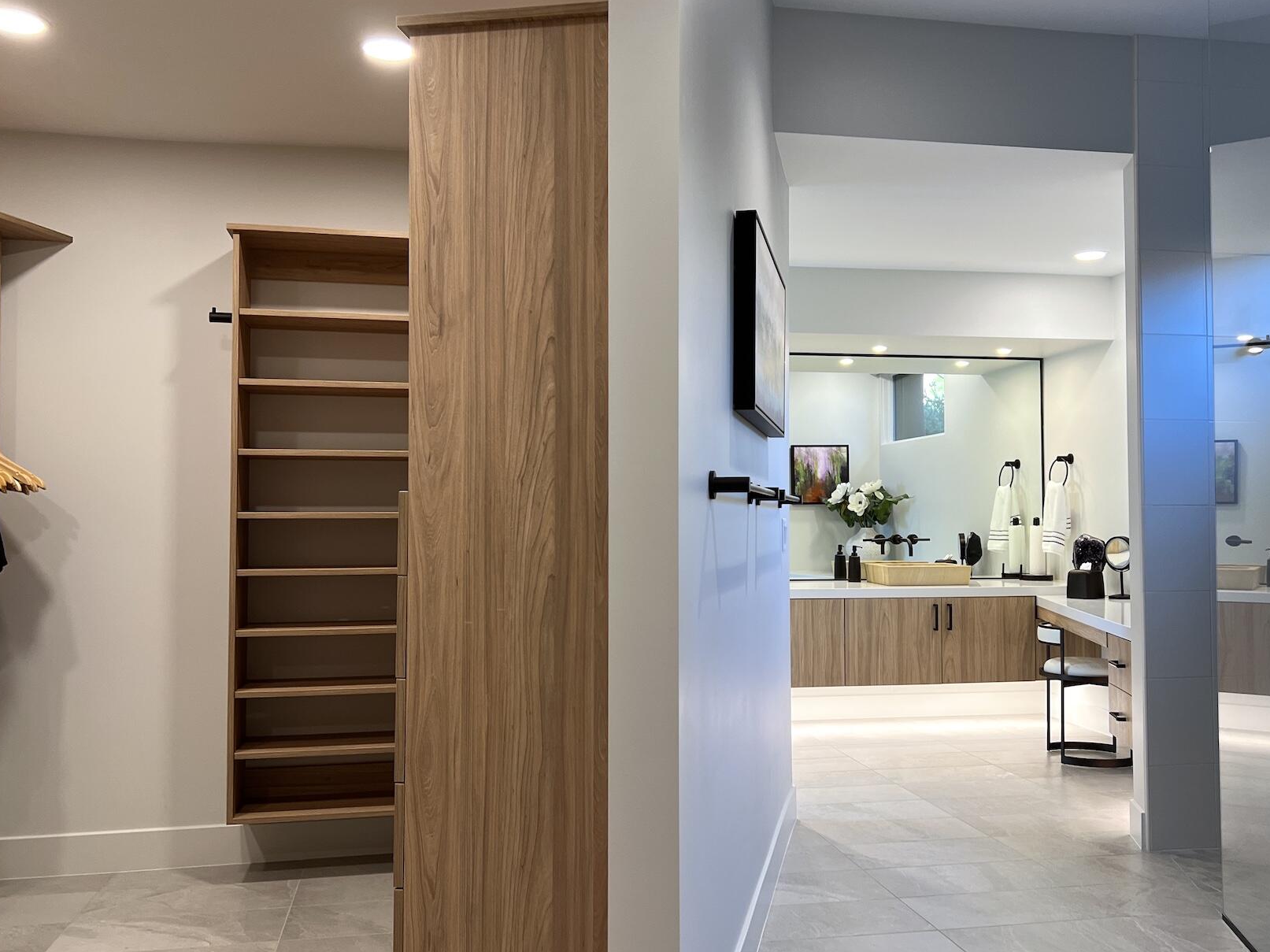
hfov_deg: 55.3
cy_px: 474
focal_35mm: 33
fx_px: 1210
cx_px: 674
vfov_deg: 42.9
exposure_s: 1/120
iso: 100
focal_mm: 5.7
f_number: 1.5
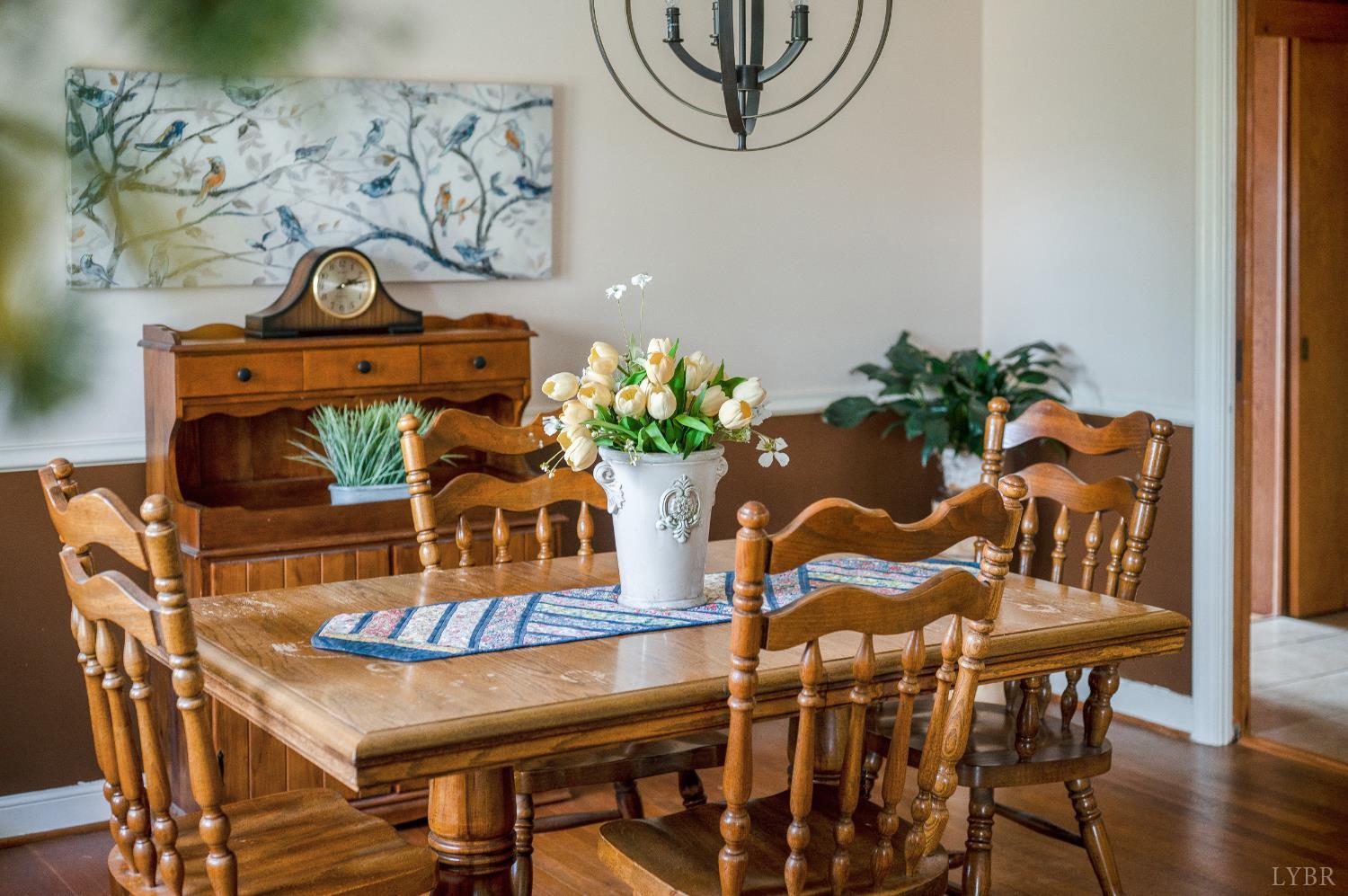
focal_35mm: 50
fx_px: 1870
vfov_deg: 26.9
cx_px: 674
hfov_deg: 39.6
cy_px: 448
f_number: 2.5
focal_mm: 50
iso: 800
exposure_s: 1/60
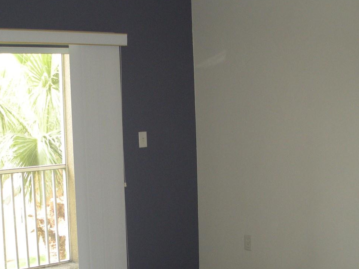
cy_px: 177
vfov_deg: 24.3
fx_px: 622
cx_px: 158
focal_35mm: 60
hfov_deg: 32.1
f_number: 3.5
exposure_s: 1/52.3
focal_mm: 6.3
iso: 190
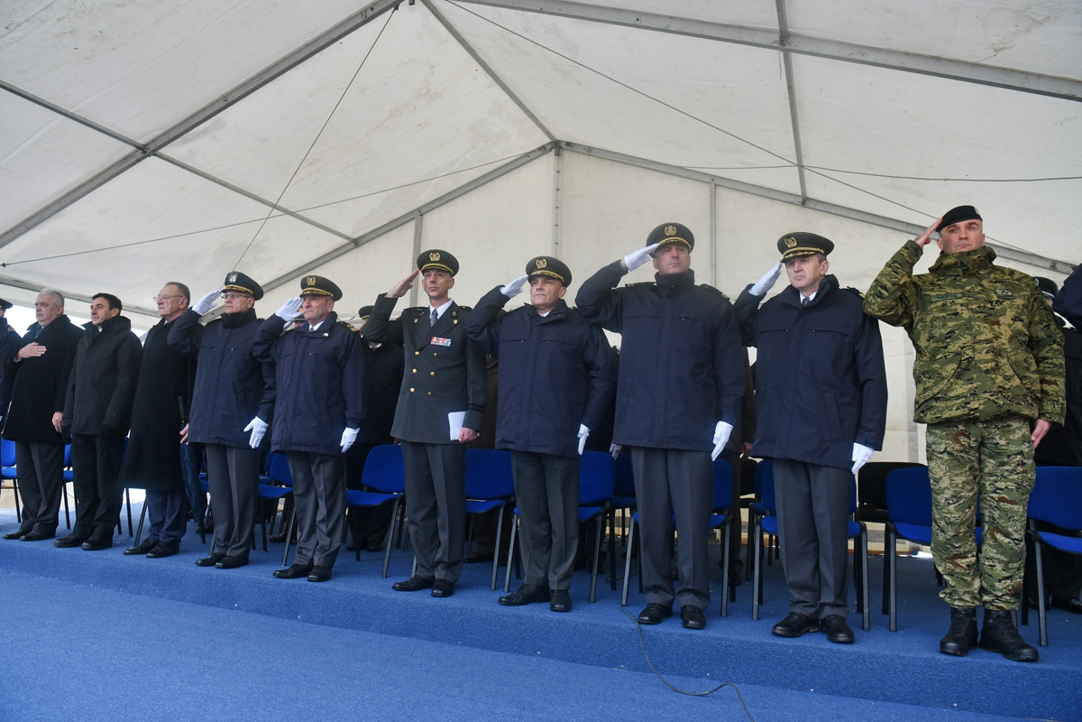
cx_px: 541
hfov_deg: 73.7
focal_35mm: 24
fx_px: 721
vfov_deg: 53.1
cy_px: 361
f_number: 5
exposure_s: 1/200
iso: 500
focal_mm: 24
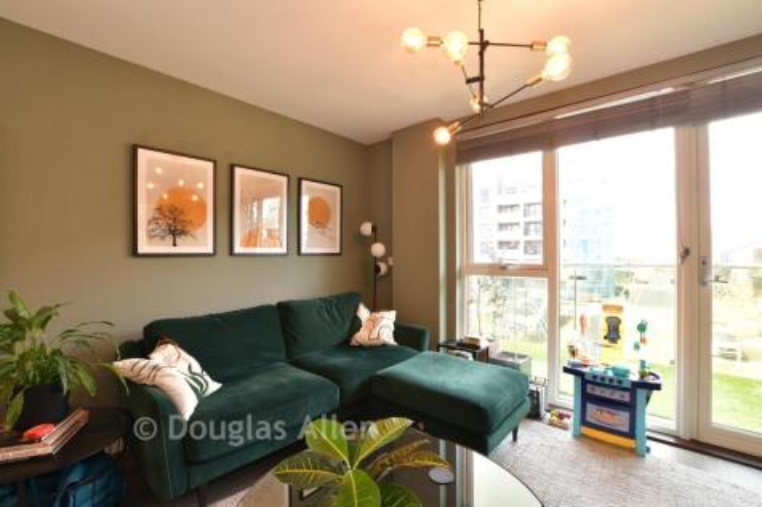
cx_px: 381
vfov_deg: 77.3
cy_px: 254
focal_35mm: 15
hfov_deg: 100.4
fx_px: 317
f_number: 8
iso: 100
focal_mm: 10
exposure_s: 1/2
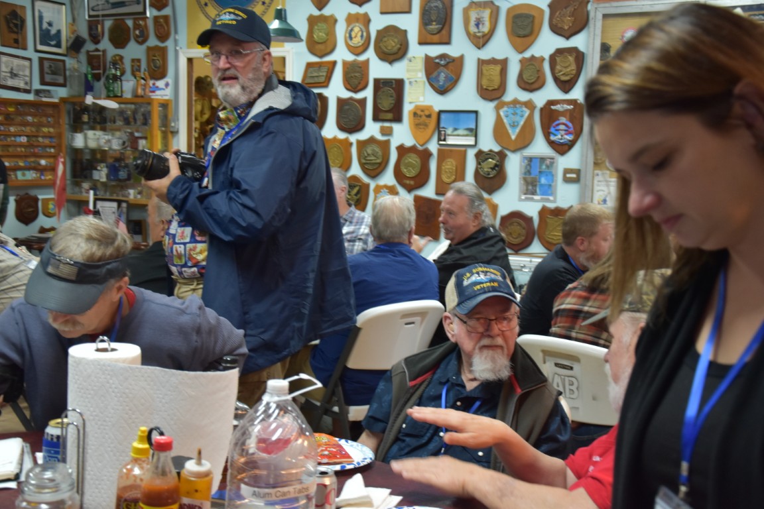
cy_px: 254
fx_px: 1082
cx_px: 382
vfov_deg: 26.5
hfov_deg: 38.9
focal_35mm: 51
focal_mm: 34
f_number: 4.2
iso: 800
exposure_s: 1/60
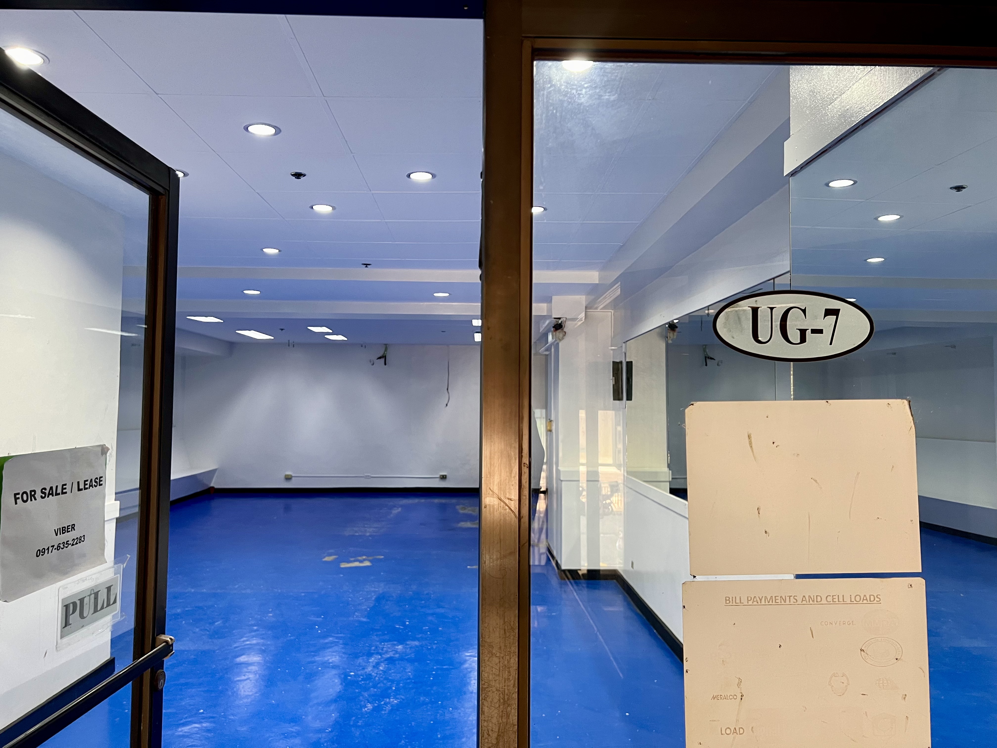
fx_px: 749
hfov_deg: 67.3
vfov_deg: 53.1
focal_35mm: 26
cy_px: 374
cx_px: 498
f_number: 1.5
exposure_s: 1/60
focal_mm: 5.7
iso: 160
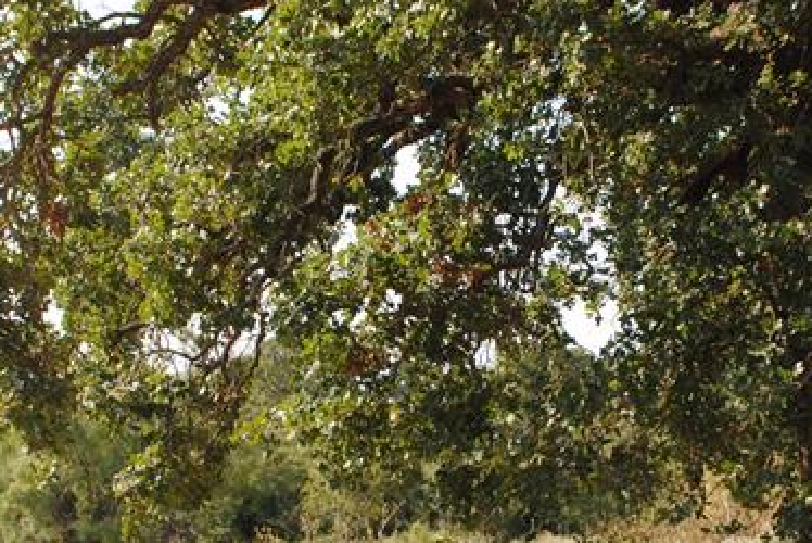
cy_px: 390
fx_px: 1670
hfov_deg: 27.3
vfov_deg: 18.4
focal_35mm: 74
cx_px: 469
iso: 100
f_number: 6.3
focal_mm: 18
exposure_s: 1/160
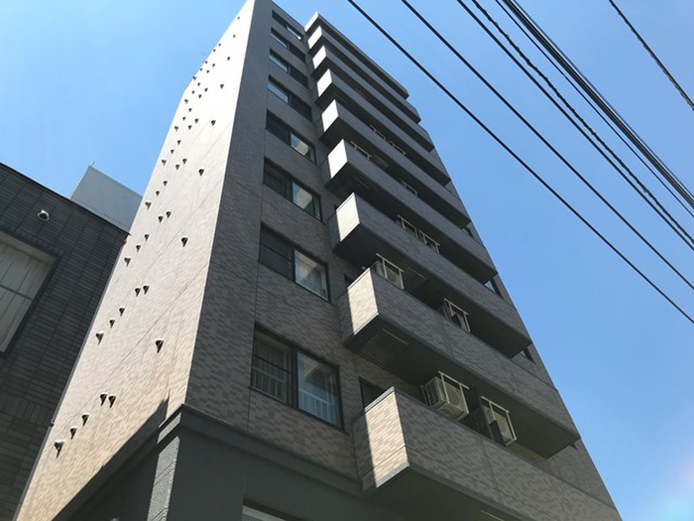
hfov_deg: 63.4
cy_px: 260
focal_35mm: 28
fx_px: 561
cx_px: 347
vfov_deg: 49.7
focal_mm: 3.99
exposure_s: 1/1182
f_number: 1.8
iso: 20
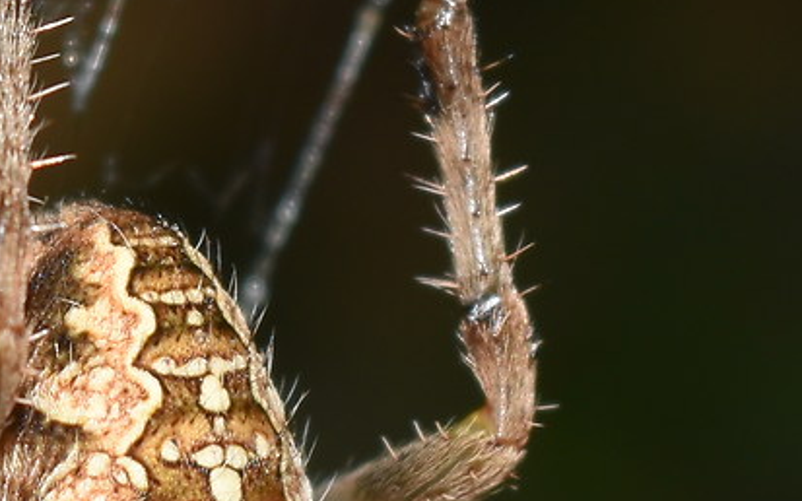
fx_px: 10686
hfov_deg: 4.3
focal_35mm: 489
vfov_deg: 2.7
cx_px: 62
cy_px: 460
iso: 100
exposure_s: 1/60
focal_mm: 55
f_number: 8
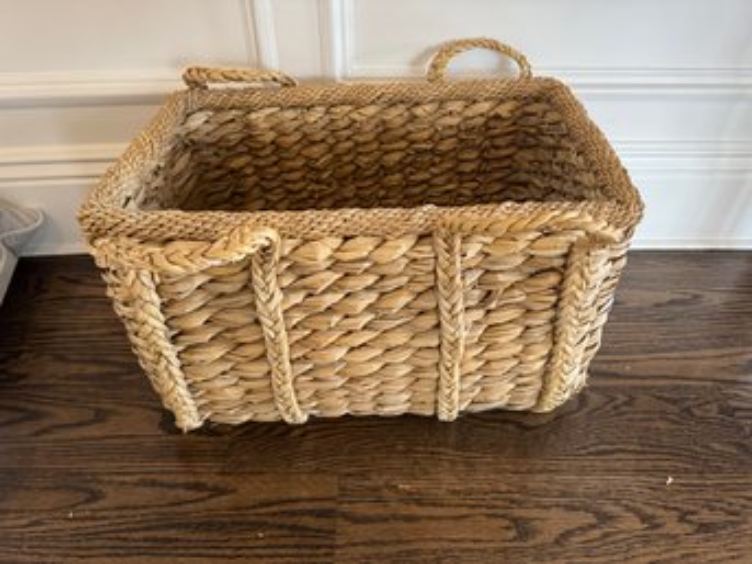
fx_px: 521
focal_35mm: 24
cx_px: 376
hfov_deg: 71.6
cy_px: 282
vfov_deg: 56.8
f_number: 1.78
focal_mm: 6.76
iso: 400
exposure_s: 1/60
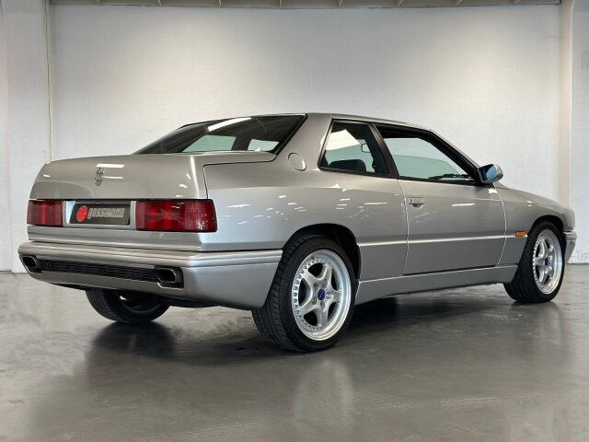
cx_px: 294
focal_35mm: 48
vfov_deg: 30.3
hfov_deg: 39.7
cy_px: 221
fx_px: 817
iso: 125
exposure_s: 1/100
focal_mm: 6.86
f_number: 1.78
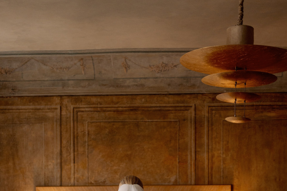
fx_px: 574
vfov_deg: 17.5
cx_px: 139
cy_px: 260
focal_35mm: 72
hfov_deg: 28.1
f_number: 1.8
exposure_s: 1/400
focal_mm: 35
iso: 500
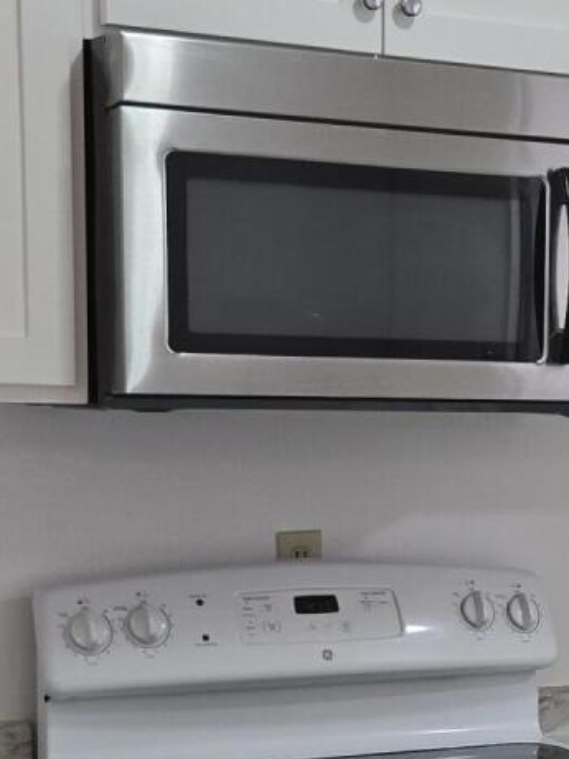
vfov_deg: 19.3
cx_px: 625
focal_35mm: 100
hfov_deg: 14.5
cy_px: 683
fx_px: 2192
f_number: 1.8
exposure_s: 1/120
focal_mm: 5.4
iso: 80
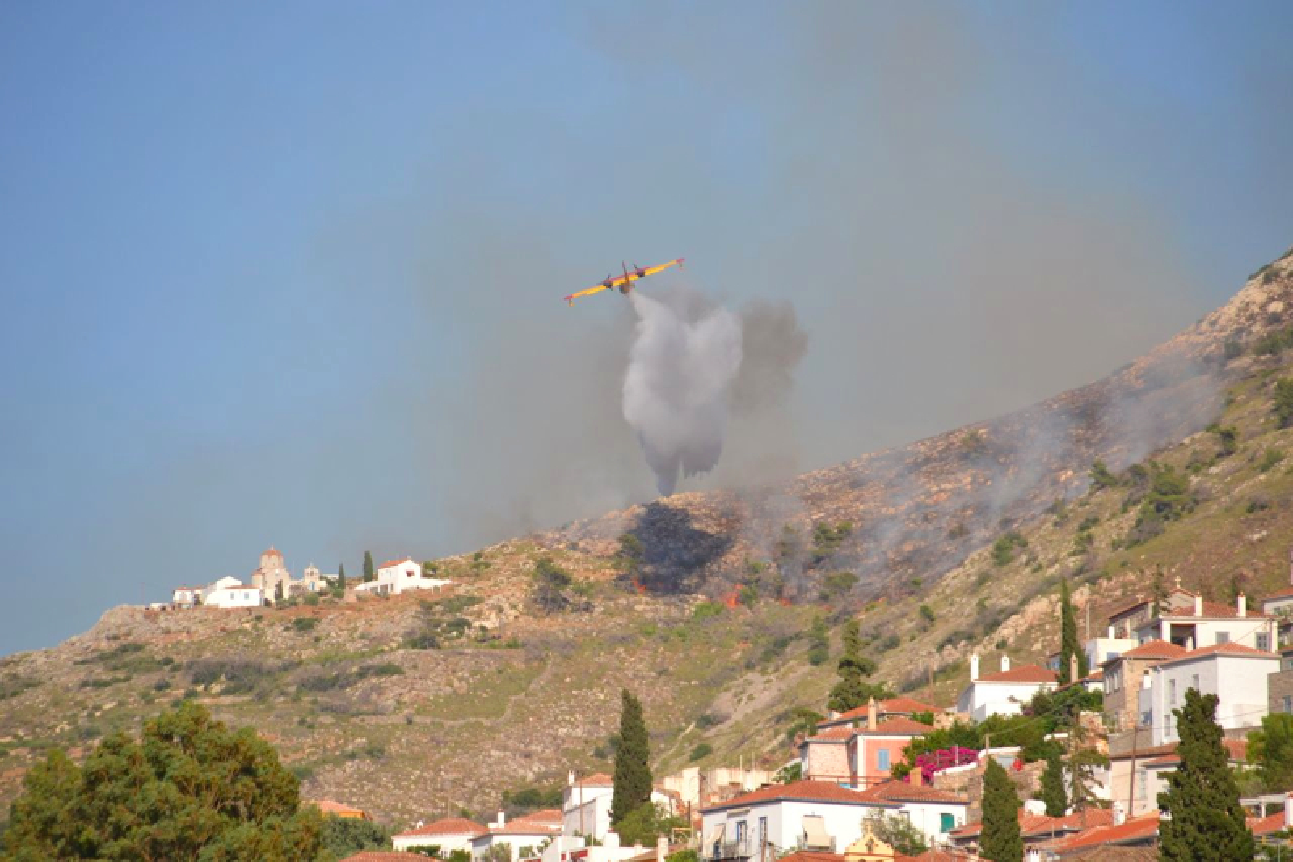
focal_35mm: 300
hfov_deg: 6.9
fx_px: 10772
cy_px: 431
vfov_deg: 4.6
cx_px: 646
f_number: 6.3
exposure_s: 1/2000
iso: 400
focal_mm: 200
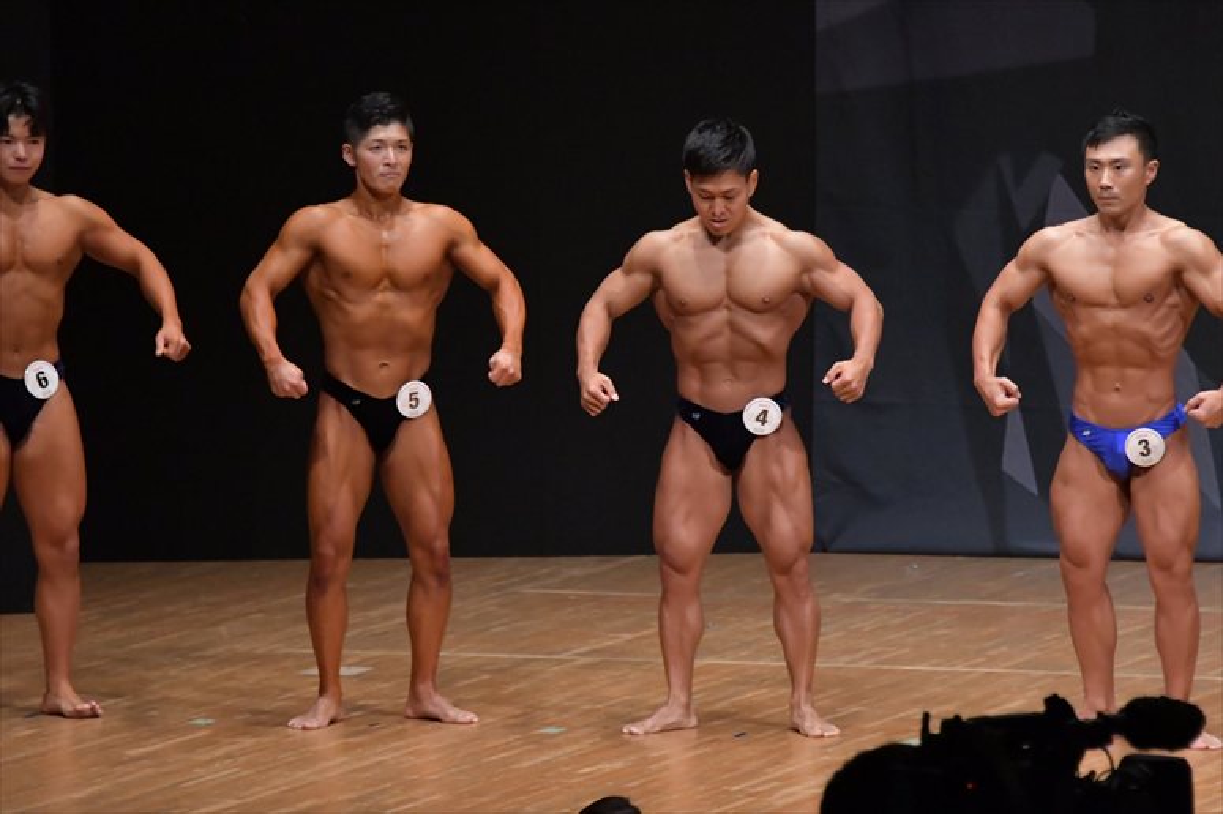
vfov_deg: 5.1
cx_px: 612
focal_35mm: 270
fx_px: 9168
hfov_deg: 7.6
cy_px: 407
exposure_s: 1/400
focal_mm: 180
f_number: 5.6
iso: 6400
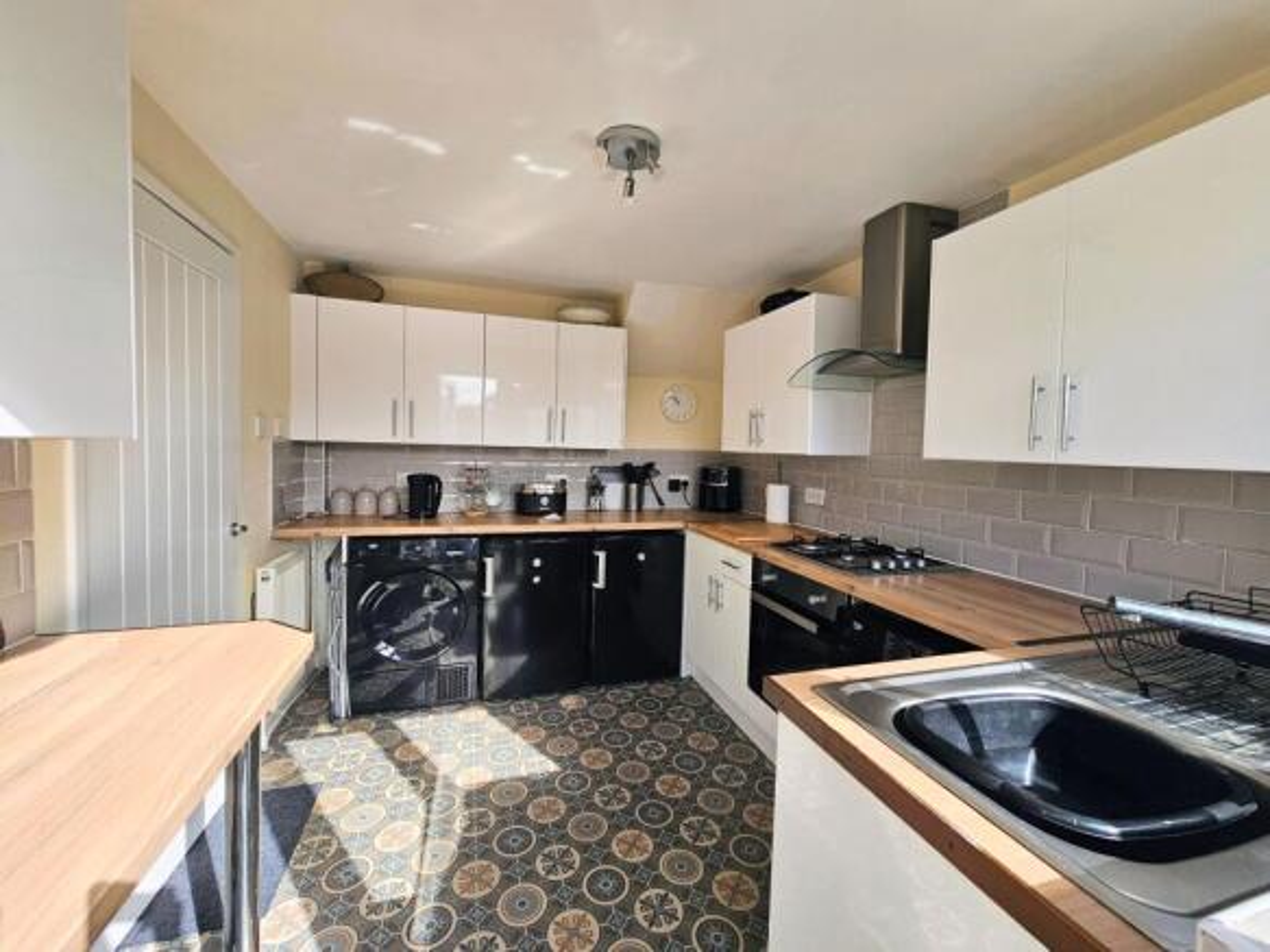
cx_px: 635
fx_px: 477
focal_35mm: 13
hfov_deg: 106.2
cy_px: 476
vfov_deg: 89.9
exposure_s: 1/336
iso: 50
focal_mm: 2.2
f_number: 2.2
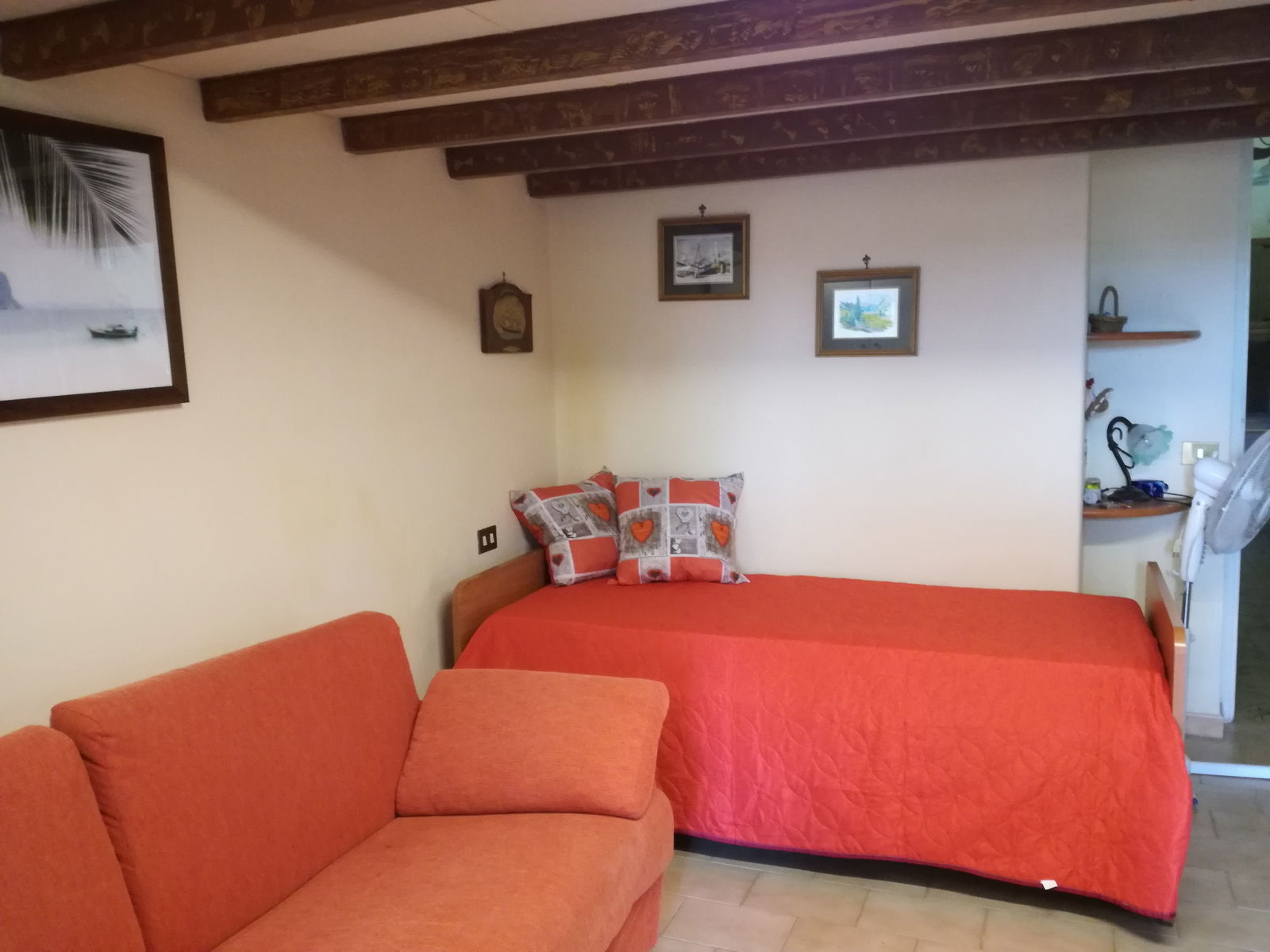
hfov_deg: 65.3
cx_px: 635
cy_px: 476
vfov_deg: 51.4
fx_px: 991
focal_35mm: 27
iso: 500
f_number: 2
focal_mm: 3.79
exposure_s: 1/20
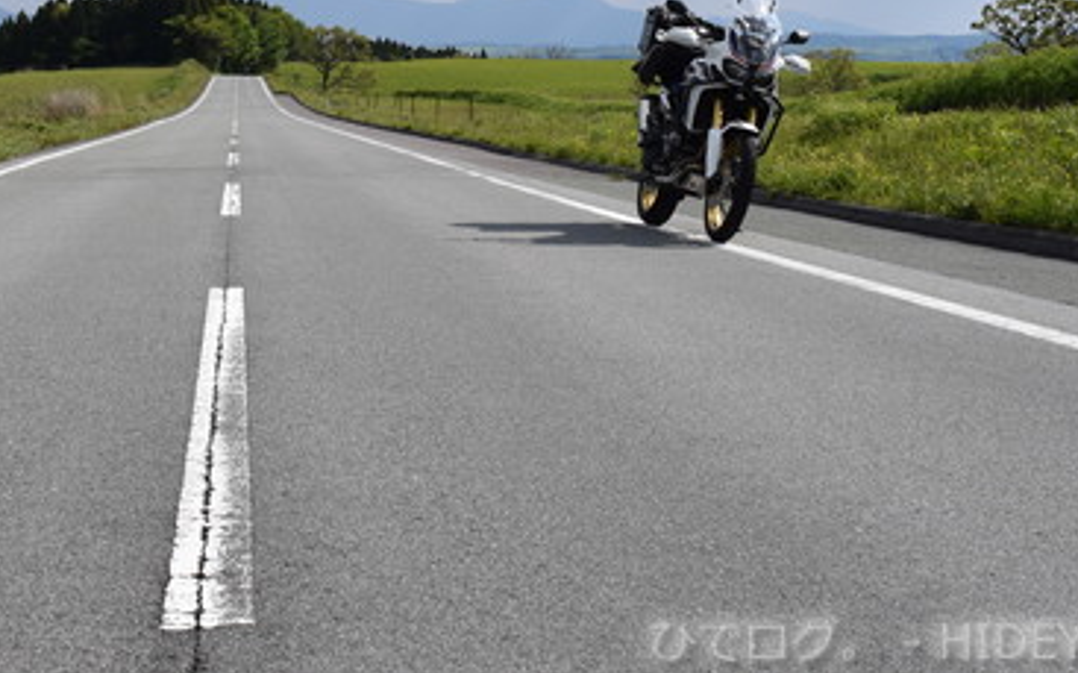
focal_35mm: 57
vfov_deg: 21.6
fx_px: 1674
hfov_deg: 33.8
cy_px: -66
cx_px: 115
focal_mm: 18
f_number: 8
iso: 100
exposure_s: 1/400
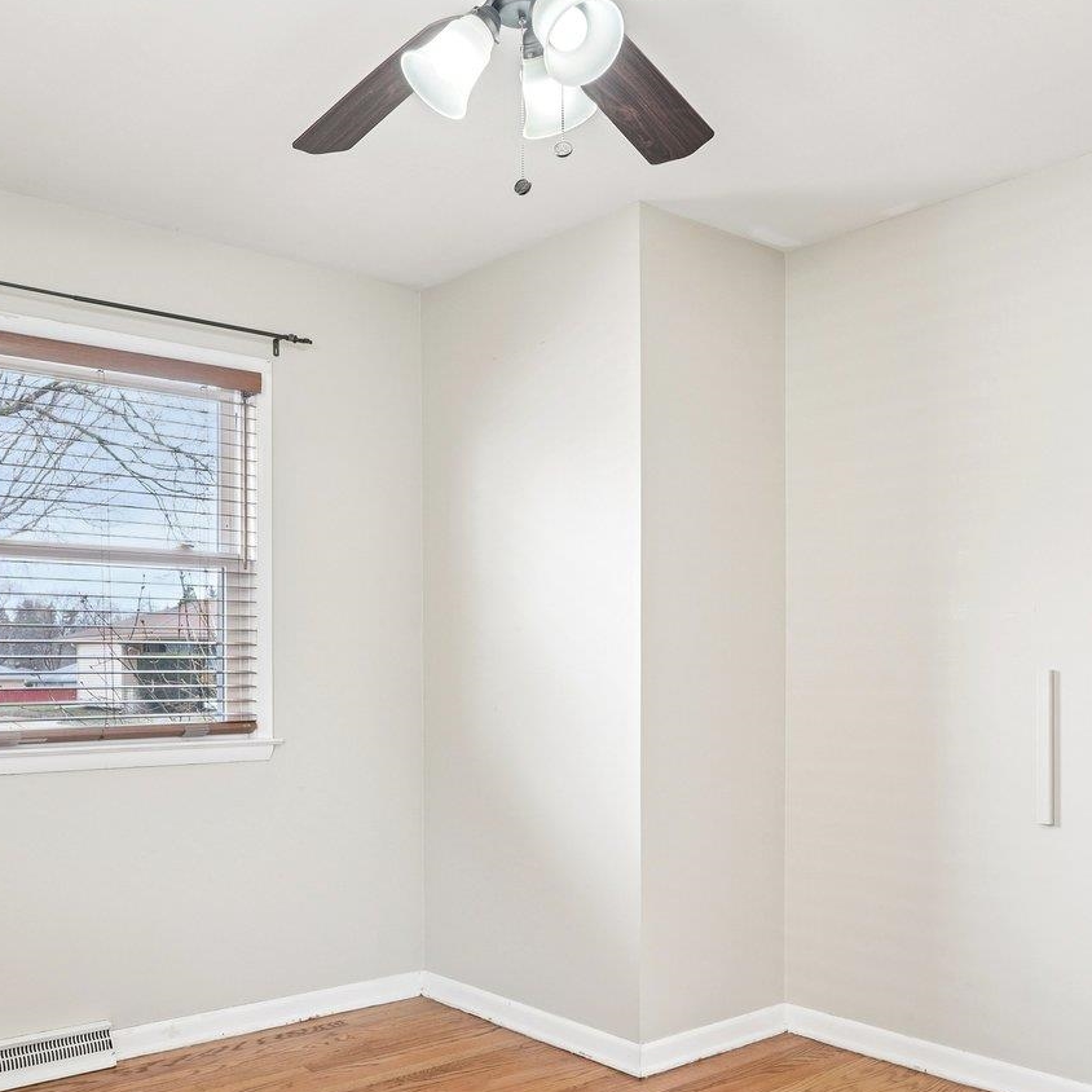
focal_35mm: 33
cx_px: 420
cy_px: 667
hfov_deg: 49.3
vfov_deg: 49.4
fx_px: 1178
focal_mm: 16
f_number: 7.1
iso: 320
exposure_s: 1/15
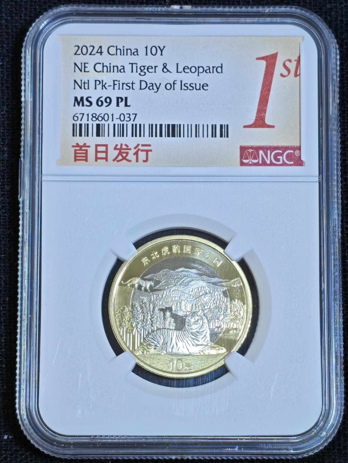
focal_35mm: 108
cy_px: 232
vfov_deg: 18.2
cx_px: 174
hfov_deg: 13.7
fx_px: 1448
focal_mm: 4.94
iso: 50
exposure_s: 1/1156
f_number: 1.5
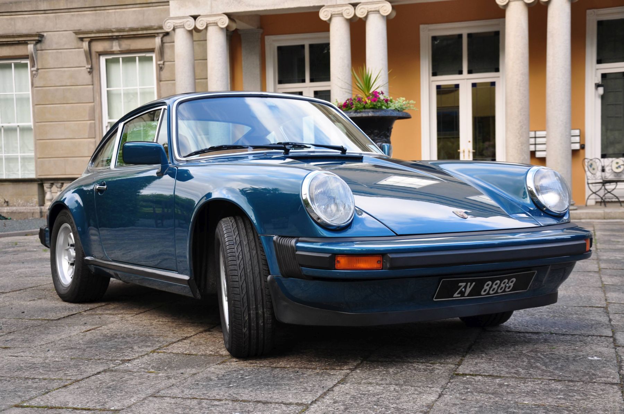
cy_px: 207
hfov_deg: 37.9
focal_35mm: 52
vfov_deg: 25.7
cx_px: 312
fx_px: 909
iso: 200
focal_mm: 35
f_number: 4.5
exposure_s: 1/80
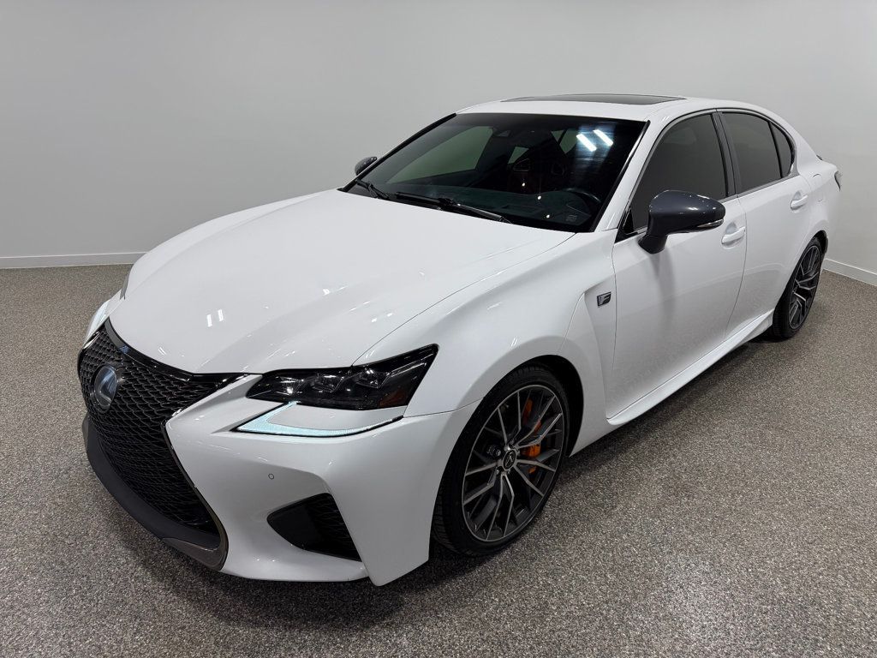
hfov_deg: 71.6
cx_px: 438
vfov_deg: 56.8
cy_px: 329
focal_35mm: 24
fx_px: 608
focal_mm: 6.76
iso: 80
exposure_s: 1/517
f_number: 1.78
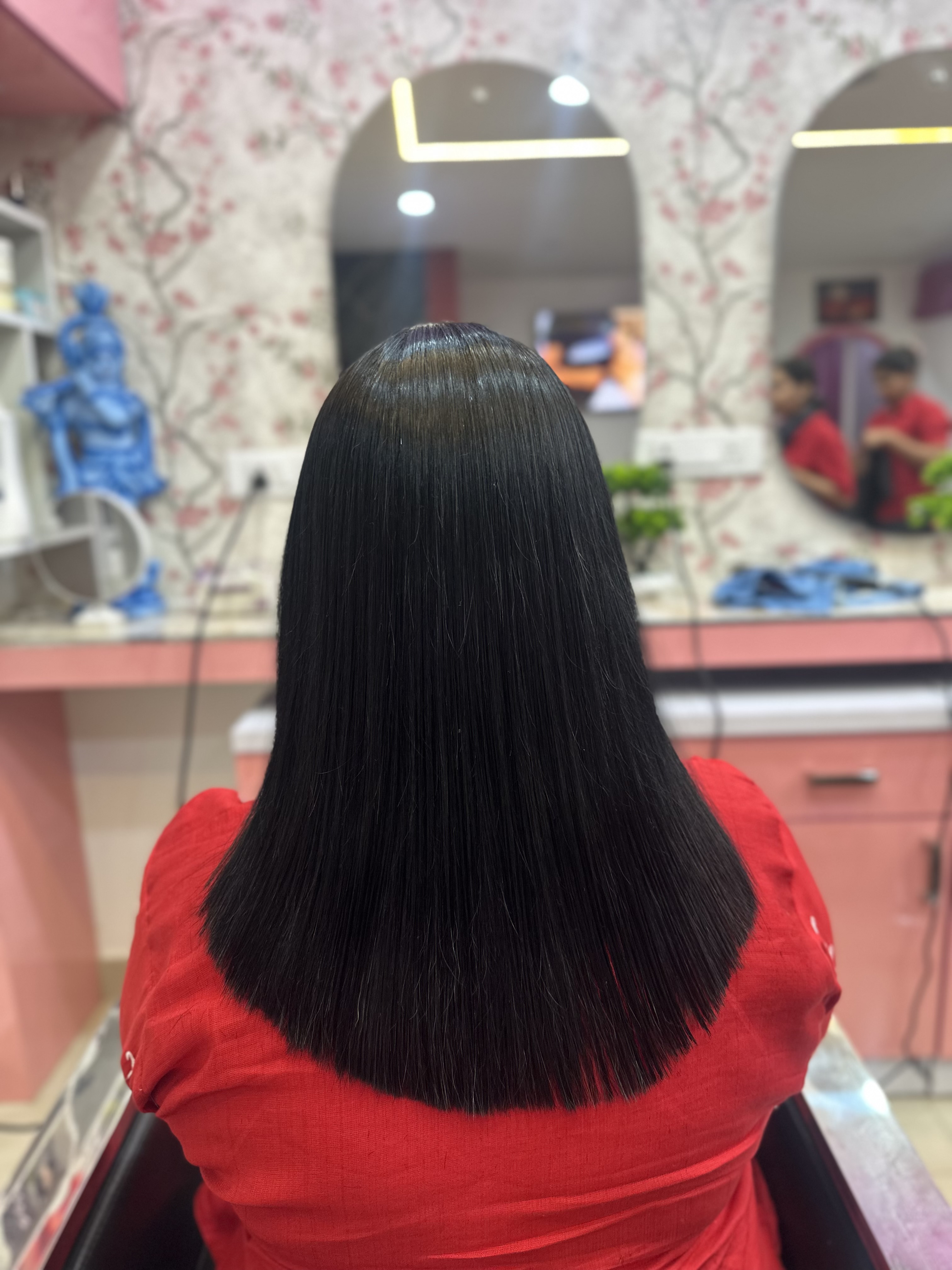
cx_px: 476
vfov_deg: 71.6
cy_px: 635
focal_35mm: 24
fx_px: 880
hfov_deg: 56.8
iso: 125
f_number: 1.78
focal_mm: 6.86
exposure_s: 1/50
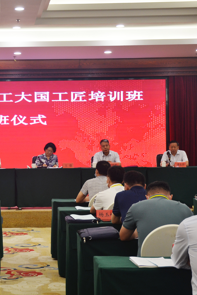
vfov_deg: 21.5
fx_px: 780
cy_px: 144
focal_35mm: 95
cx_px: 10
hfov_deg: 14.2
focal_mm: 38
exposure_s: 1/60
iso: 400
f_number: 4.2
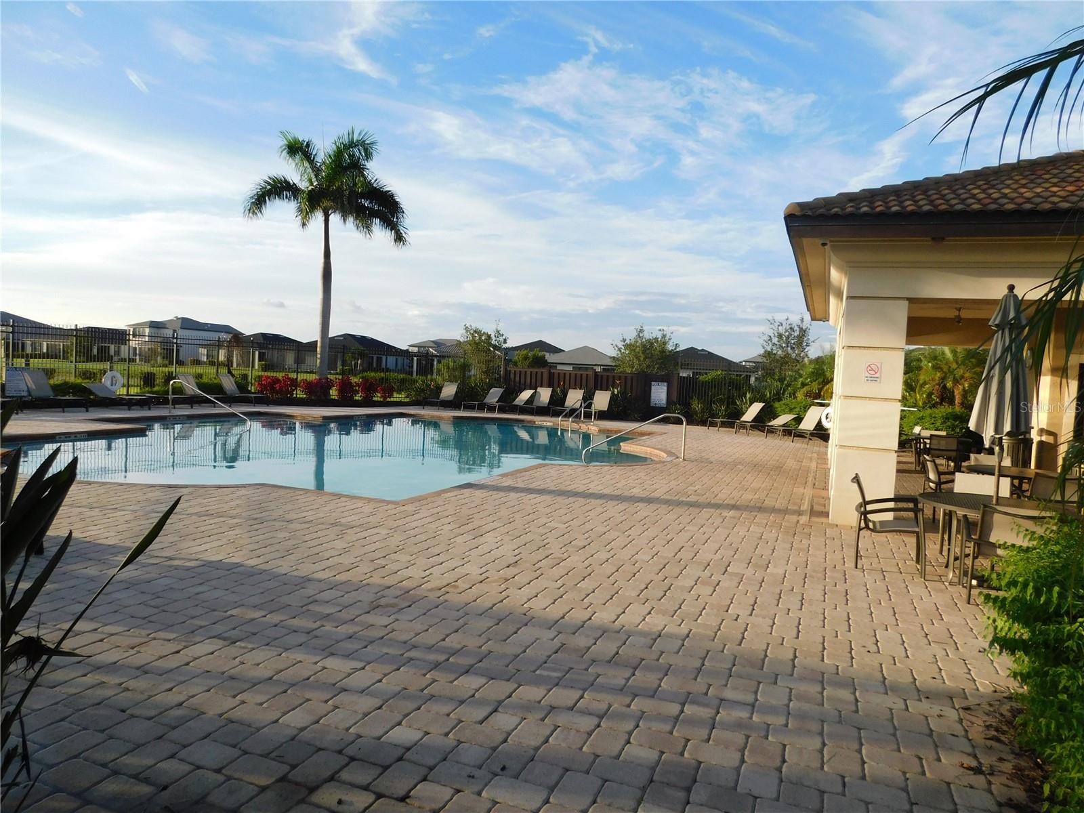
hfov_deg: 73.9
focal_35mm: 23
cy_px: 406
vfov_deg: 58.9
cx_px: 542
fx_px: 720
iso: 125
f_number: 3
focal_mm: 4
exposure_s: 1/800
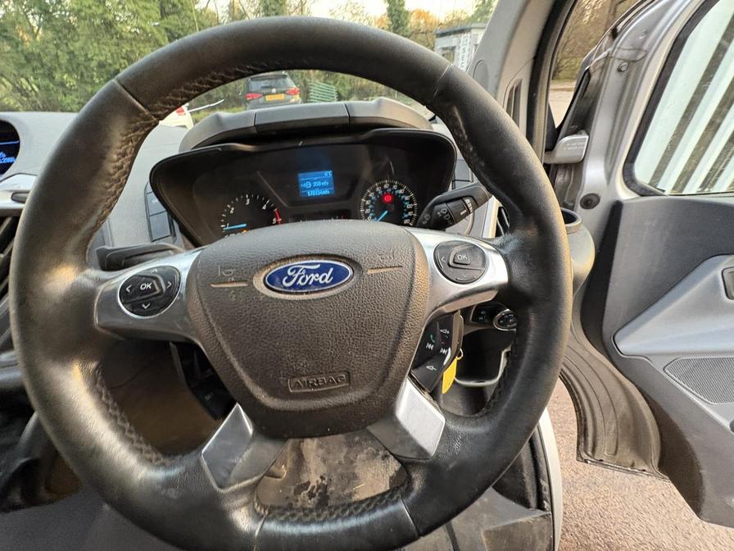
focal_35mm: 14
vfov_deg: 85.7
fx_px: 297
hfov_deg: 102.1
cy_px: 276
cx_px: 367
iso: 500
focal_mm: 2.22
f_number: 2.2
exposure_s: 1/60
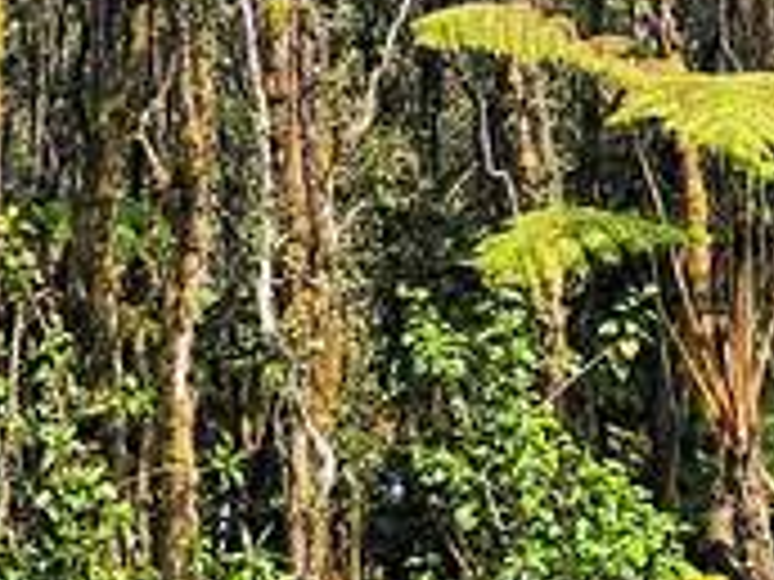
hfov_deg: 11.3
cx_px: -202
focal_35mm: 171
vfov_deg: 8.0
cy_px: -863
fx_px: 3823
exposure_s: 1/471
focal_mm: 6.3
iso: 10
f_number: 1.7
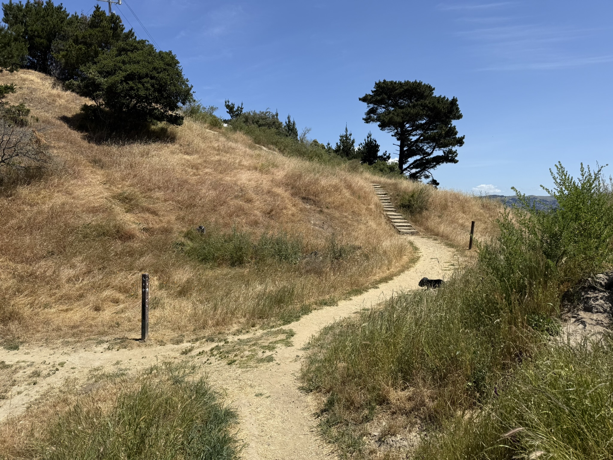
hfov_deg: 71.6
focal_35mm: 24
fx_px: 425
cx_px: 306
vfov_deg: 56.8
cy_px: 230
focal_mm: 6.76
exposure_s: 1/6173
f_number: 1.78
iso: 80
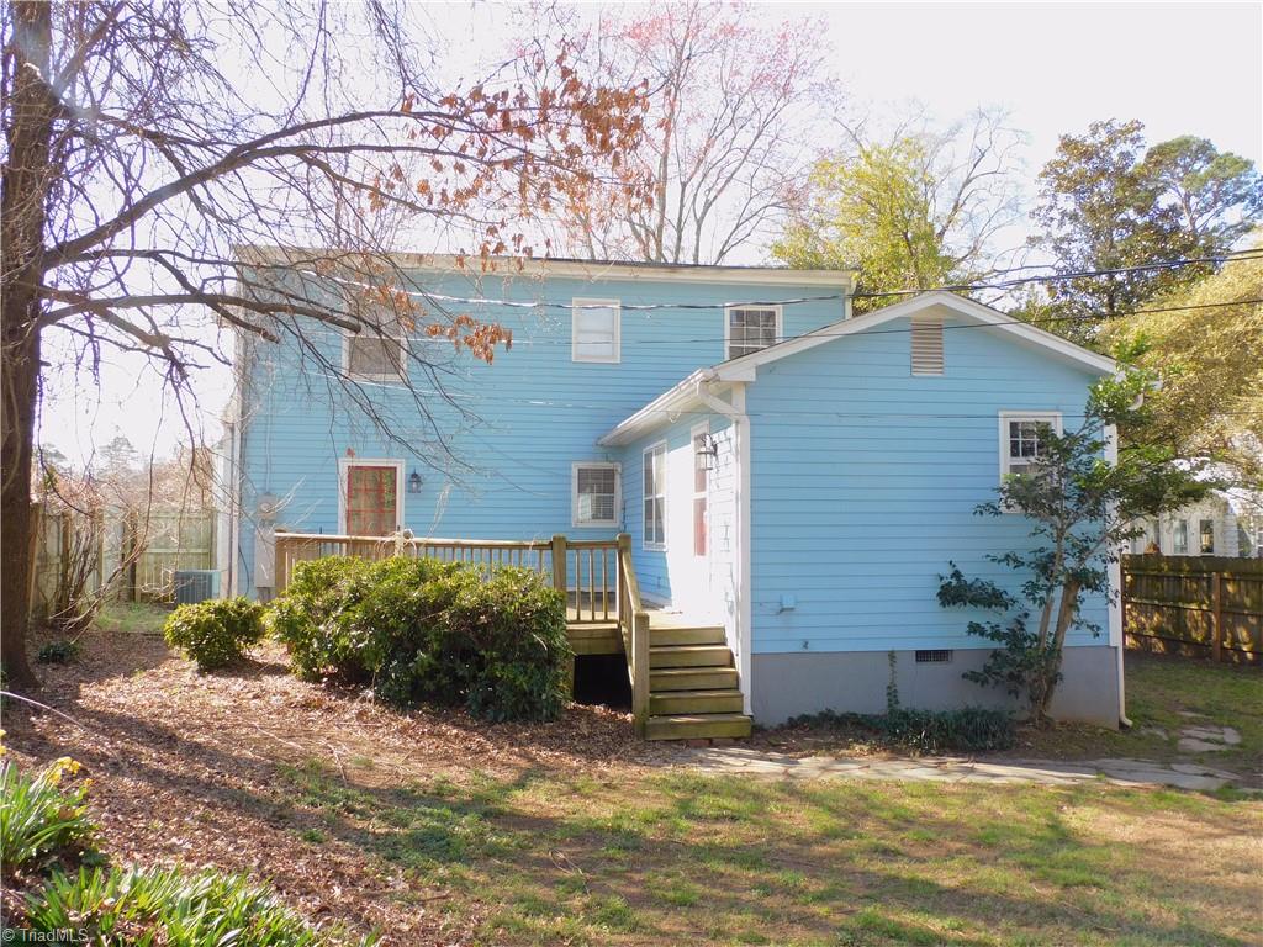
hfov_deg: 60.0
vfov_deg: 46.8
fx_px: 1095
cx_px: 632
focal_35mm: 30
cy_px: 474
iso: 125
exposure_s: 1/200
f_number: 3.5
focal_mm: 5.4
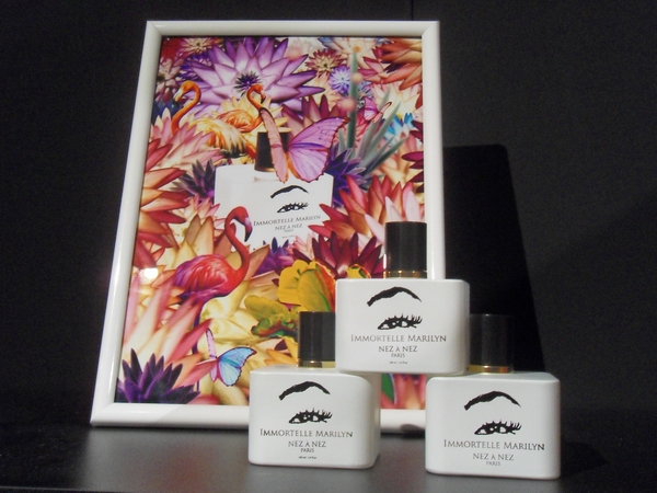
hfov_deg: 43.9
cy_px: 246
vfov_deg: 33.6
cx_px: 328
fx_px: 816
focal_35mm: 43
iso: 400
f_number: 3.9
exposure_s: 1/30
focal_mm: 7.9
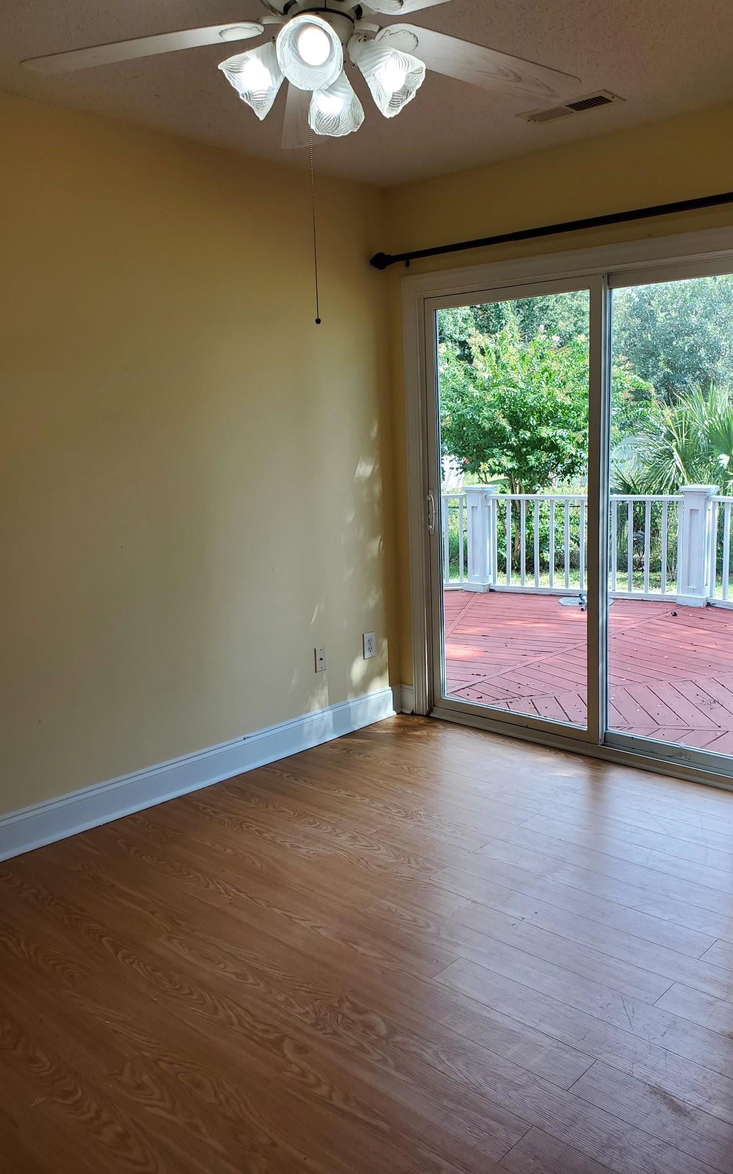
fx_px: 895
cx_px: 429
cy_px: 591
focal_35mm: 28
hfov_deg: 44.4
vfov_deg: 66.5
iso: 50
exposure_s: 1/167
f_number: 2.4
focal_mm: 4.3
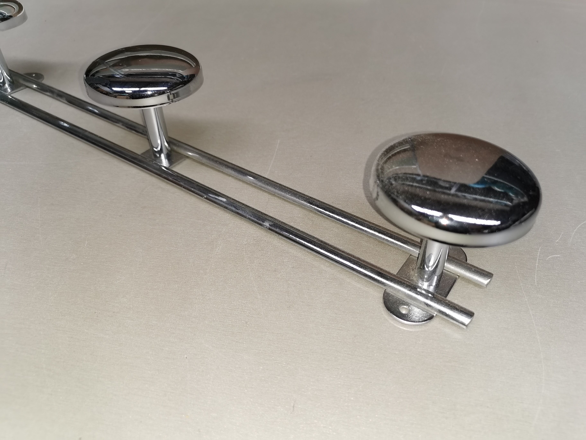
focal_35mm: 27
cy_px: 220
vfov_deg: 51.4
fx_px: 457
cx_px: 293
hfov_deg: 65.3
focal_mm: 5.58
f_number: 1.8
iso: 50
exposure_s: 1/100
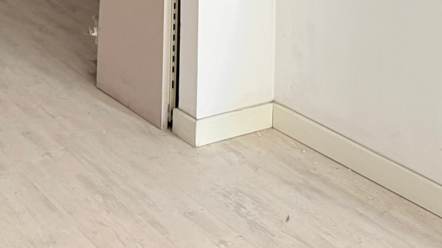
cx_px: 70
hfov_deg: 23.5
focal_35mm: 89
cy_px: -254
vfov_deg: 12.0
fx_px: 1043
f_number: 1.78
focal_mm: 6.76
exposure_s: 1/98
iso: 200
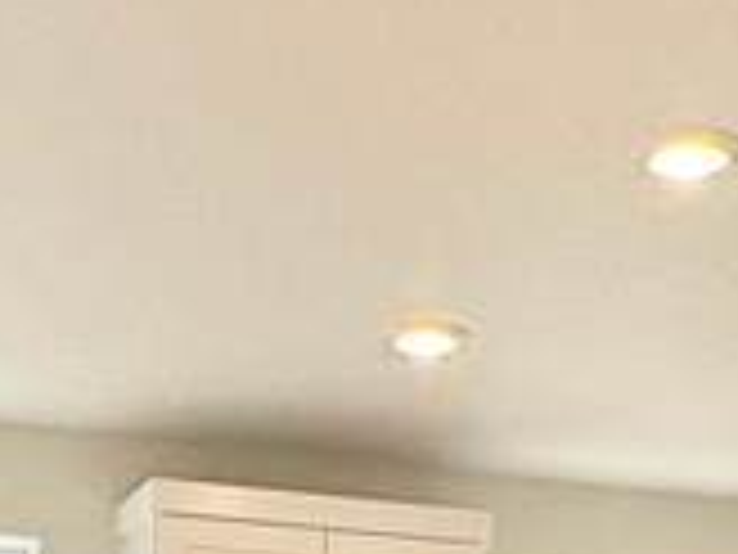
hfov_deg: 17.9
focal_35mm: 109
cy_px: 1126
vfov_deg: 12.0
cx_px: 126
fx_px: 2324
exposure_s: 1/605
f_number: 2.2
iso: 64
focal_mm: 2.22
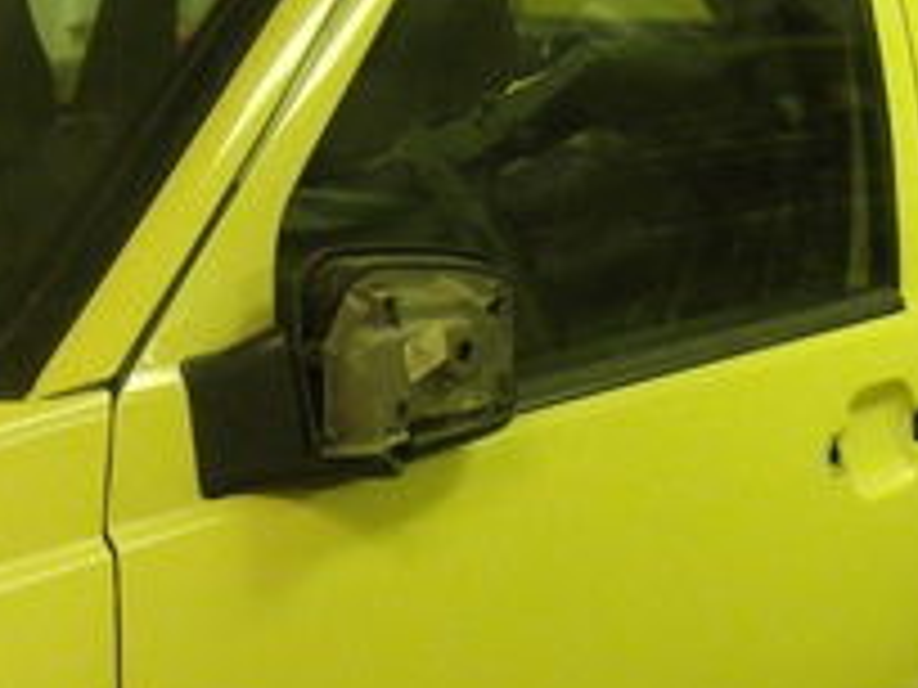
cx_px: 410
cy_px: 571
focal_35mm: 110
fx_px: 2917
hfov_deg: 17.9
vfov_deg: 13.4
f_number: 3.6
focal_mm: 6.1
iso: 640
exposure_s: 1/60
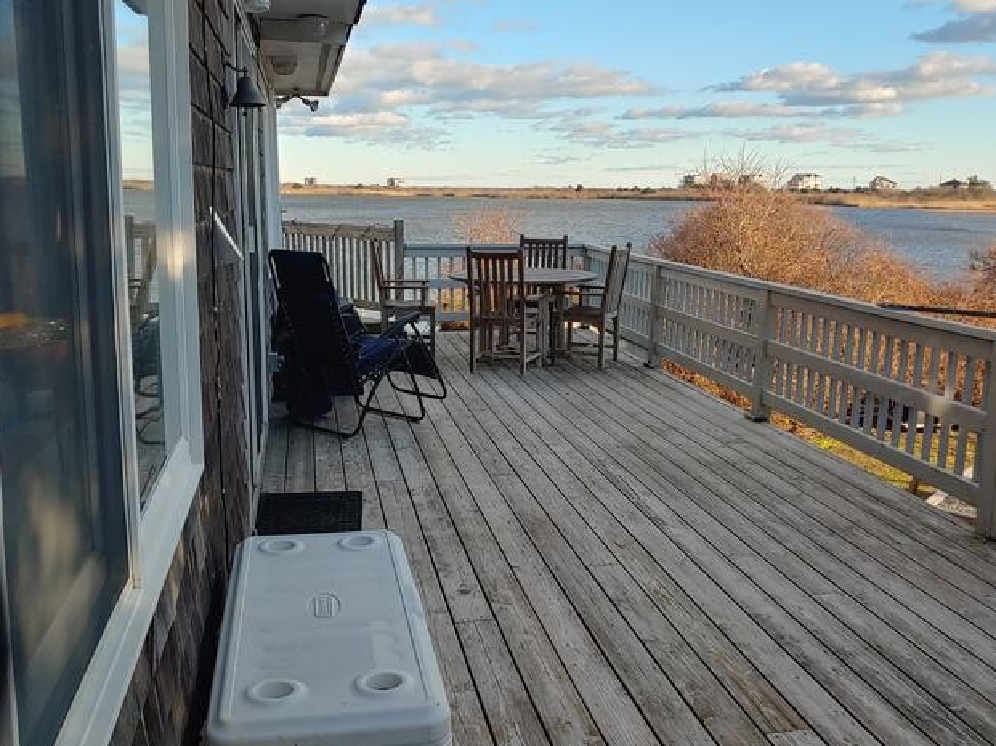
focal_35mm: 33
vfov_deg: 42.9
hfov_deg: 55.4
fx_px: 949
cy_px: 372
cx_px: 507
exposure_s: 1/654
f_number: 1.5
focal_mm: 4.23
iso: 50
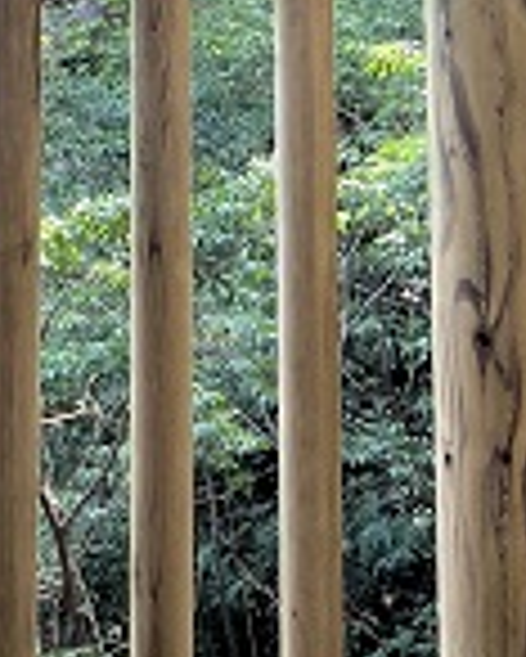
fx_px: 2721
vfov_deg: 12.9
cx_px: -339
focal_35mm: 140
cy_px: -389
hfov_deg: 10.5
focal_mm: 5.7
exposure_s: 1/121
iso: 64
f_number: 1.5
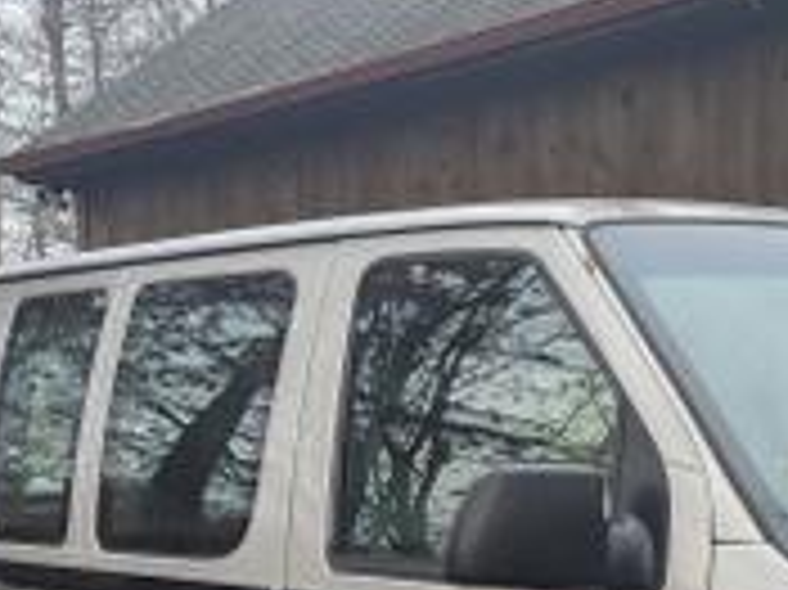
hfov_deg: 27.6
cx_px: 635
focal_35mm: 69
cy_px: 788
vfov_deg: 19.5
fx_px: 1570
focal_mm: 6.81
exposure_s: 1/90.6
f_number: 1.85
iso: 51
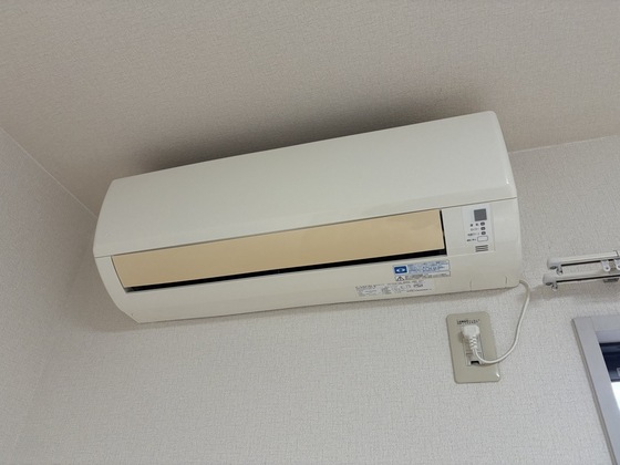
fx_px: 466
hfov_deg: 67.3
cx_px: 310
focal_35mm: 26
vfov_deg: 53.1
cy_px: 232
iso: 125
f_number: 1.6
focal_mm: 5.96
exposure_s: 1/60
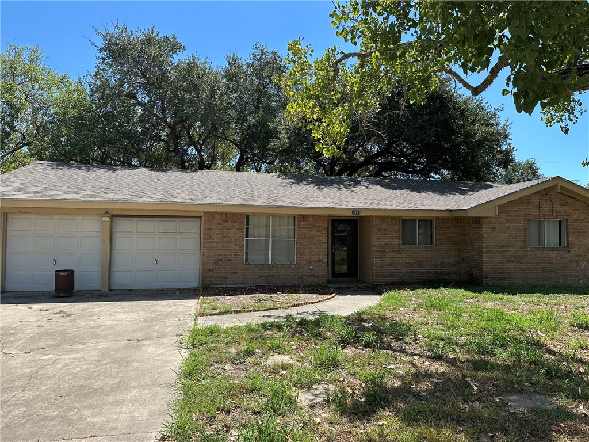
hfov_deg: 71.6
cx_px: 294
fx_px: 408
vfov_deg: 56.8
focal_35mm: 24
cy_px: 221
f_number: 1.78
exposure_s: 1/2882
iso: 80
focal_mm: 6.86
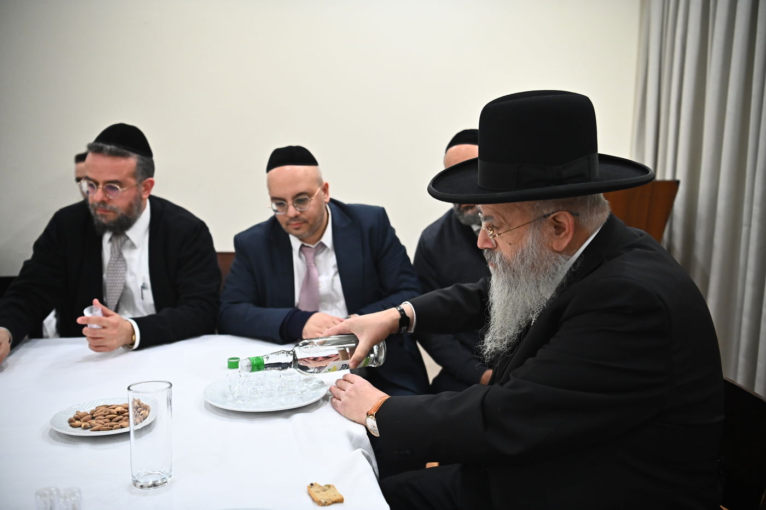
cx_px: 383
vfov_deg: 38.8
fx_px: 723
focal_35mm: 34
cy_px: 255
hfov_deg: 55.8
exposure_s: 1/125
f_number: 3.2
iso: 3200
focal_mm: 34
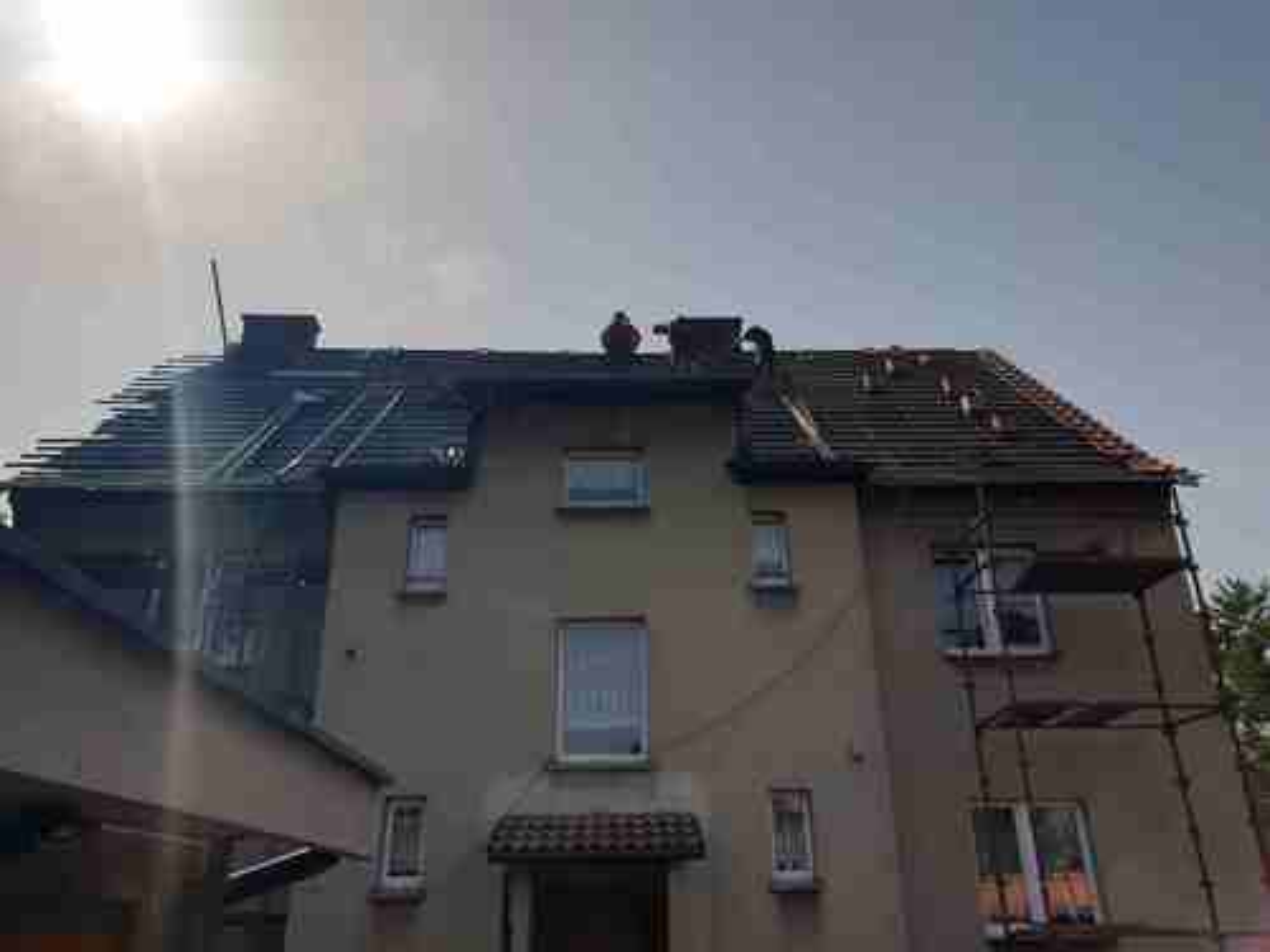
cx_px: 635
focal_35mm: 26
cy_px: 476
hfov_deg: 67.3
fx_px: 954
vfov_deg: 53.1
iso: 50
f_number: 2.4
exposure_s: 1/6250
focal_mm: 4.3
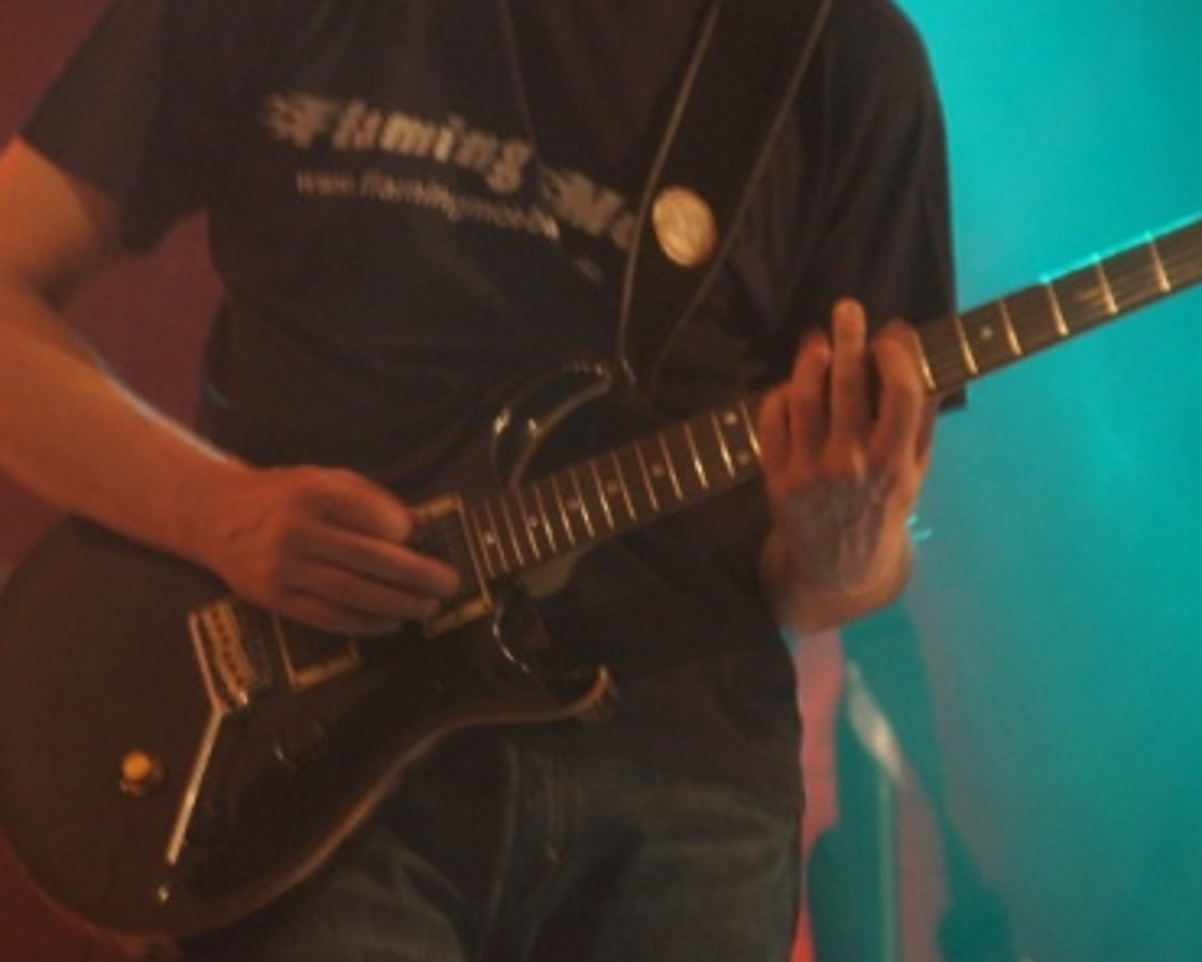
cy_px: 481
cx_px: 500
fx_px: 12736
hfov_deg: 5.4
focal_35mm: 358
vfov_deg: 4.3
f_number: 6.3
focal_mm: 210
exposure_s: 1/13
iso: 3200
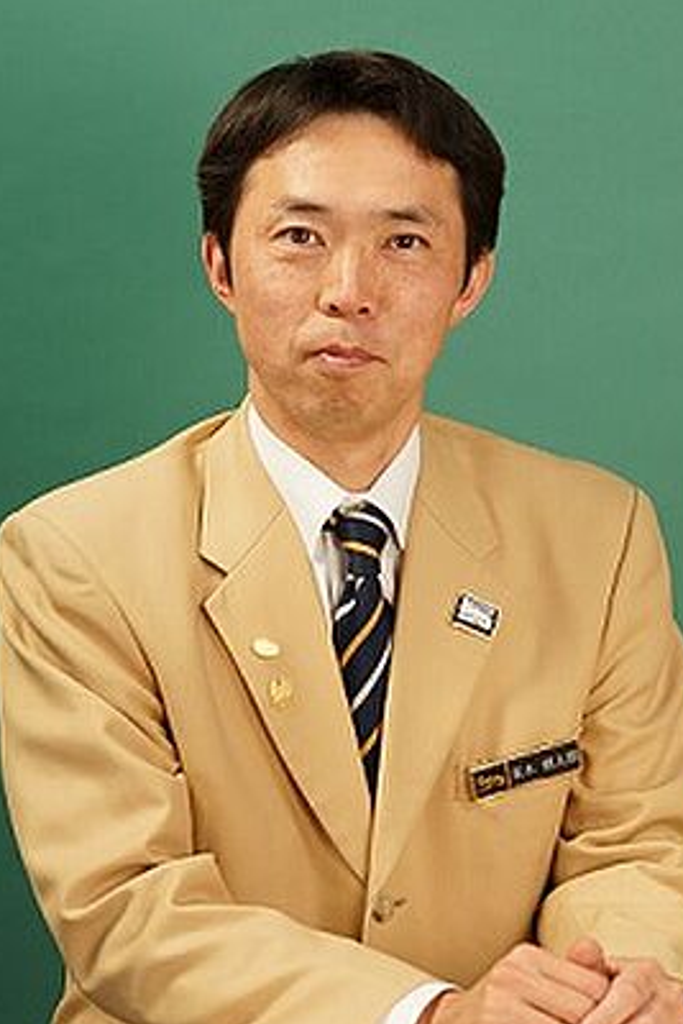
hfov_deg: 9.5
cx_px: 310
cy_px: 522
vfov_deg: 14.2
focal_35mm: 144
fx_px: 4094
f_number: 7.1
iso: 100
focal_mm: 120
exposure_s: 1/250
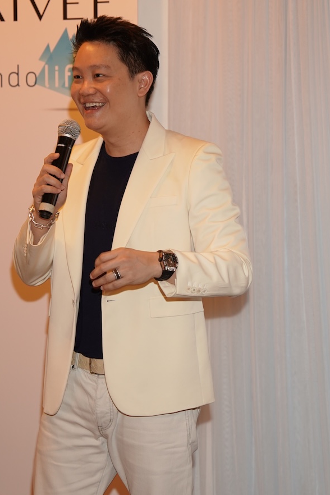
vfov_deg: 17.2
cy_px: 184
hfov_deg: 11.5
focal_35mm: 119
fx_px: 1636
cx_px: 199
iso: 800
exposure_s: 1/60
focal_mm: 70
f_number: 2.8
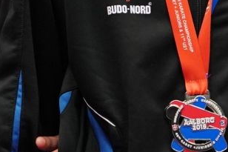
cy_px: -10
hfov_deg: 2.0
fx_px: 6513
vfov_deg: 1.3
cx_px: 592
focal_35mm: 1029
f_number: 2.8
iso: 1600
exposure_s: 1/320
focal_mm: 176
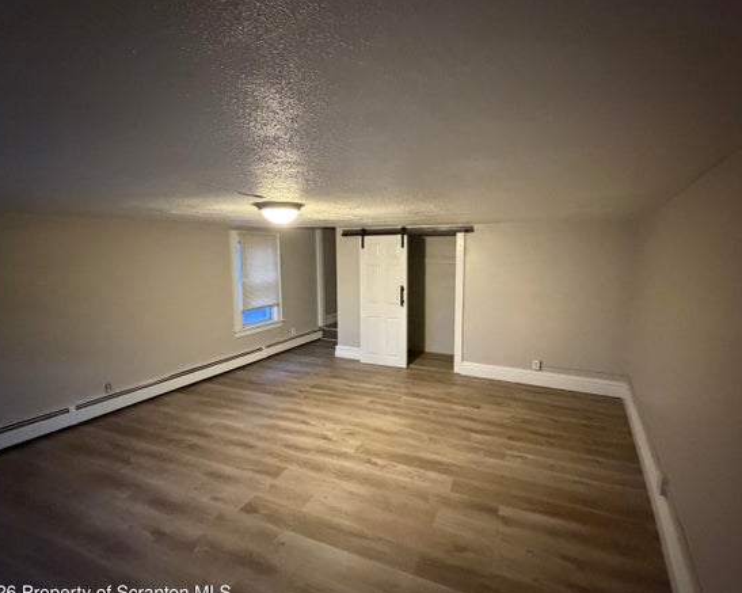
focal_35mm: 16
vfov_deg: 80.3
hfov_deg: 93.0
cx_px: 395
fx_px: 351
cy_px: 297
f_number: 2.2
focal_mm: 2.22
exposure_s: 1/40
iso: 1600
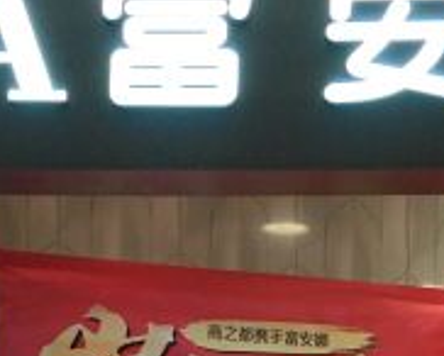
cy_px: 614
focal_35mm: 110
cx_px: 135
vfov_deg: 12.9
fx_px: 1447
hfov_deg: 17.4
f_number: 1.7
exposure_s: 1/100
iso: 82
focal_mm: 3.79
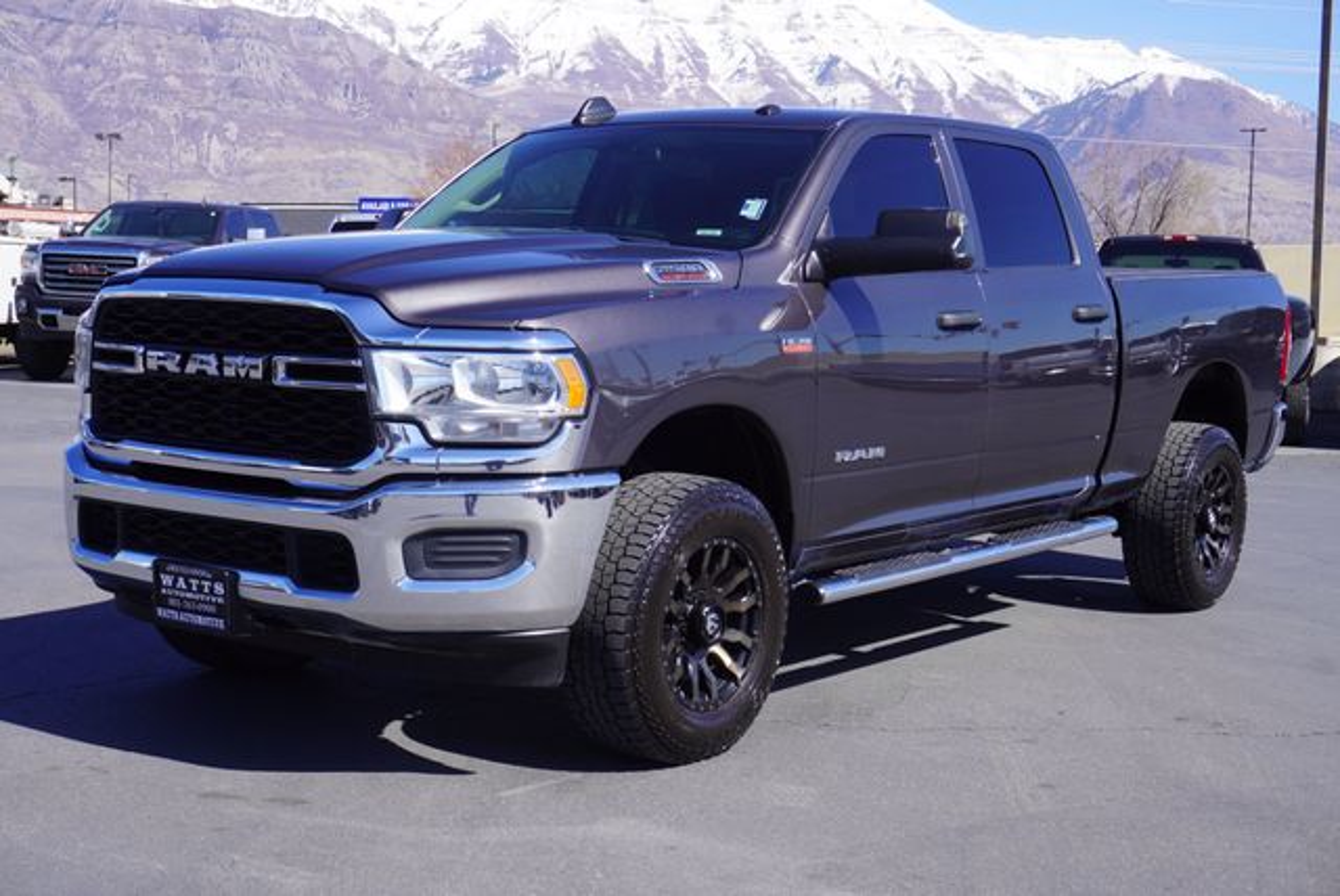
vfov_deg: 26.5
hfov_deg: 38.8
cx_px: 670
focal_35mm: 51
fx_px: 1900
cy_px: 448
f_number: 10
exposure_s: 1/125
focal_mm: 34
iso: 100
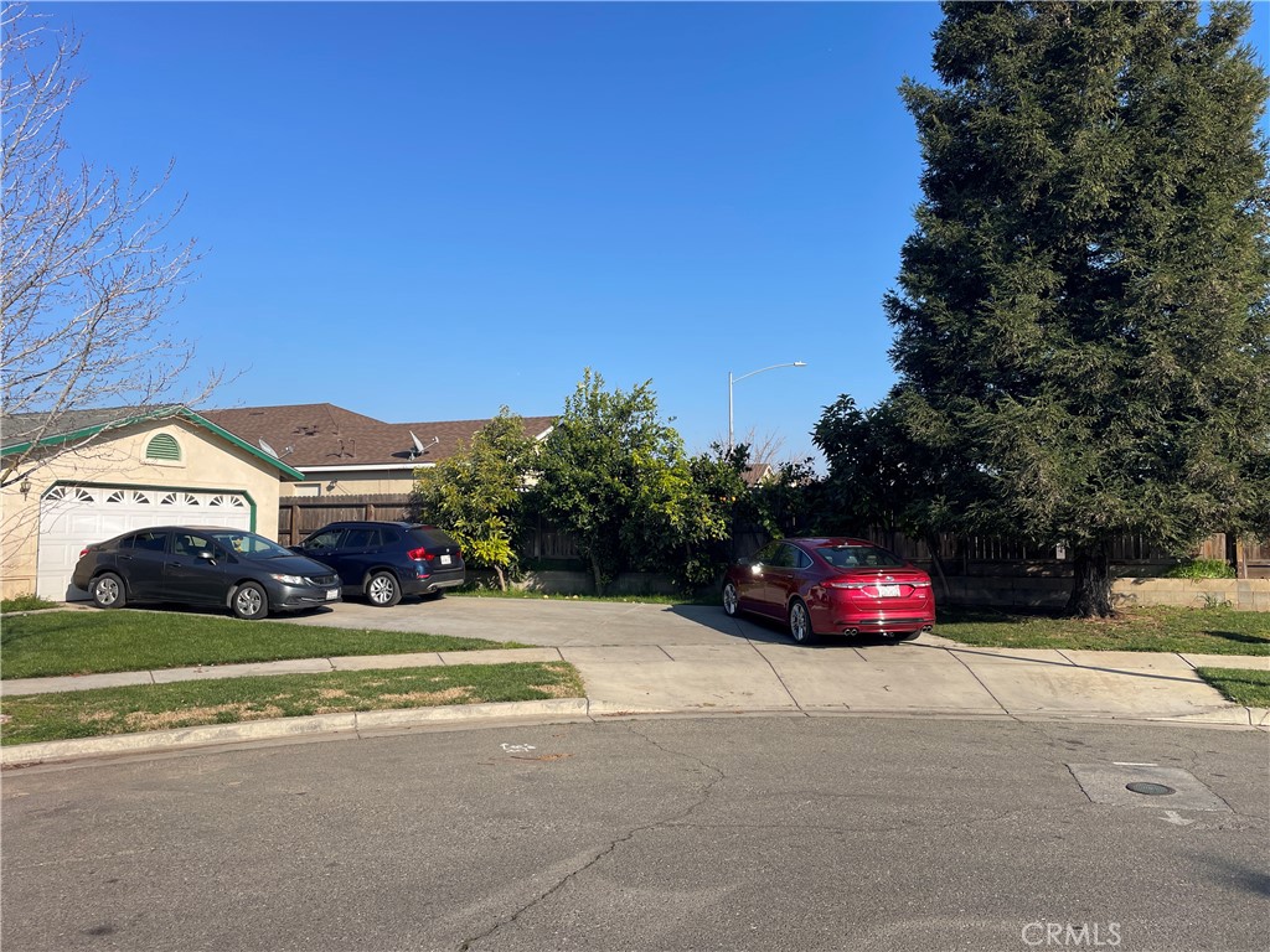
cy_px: 476
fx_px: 954
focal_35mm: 26
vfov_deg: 53.1
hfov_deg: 67.3
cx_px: 635
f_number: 1.6
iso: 32
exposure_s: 1/2959
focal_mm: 4.2
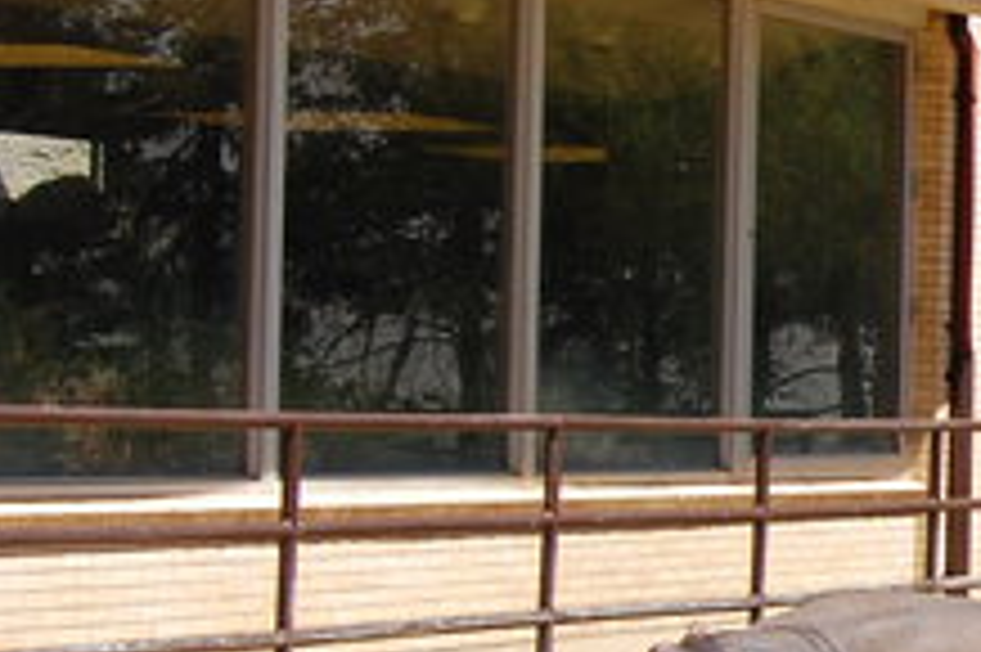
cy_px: 432
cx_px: 1647
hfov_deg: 12.4
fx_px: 4193
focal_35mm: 154
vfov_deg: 8.9
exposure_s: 1/400
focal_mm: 28
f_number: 10
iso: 400
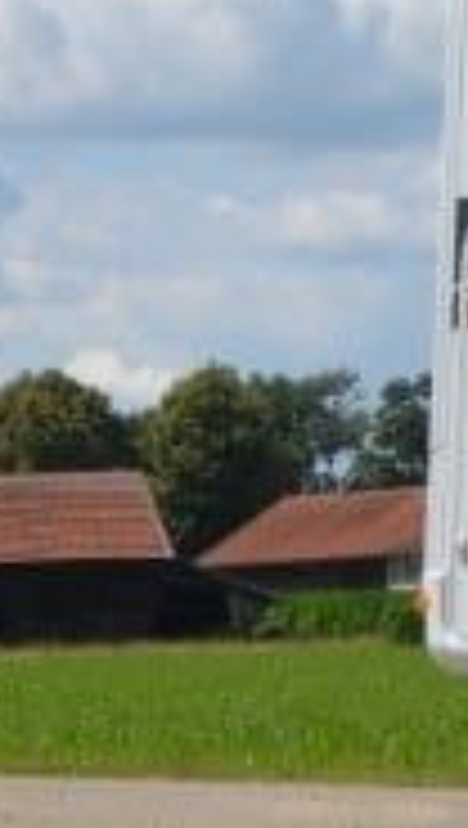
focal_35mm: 262
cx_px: 1624
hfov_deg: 4.4
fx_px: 5759
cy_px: -38
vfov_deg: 8.2
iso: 100
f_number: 9
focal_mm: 30
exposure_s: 1/320
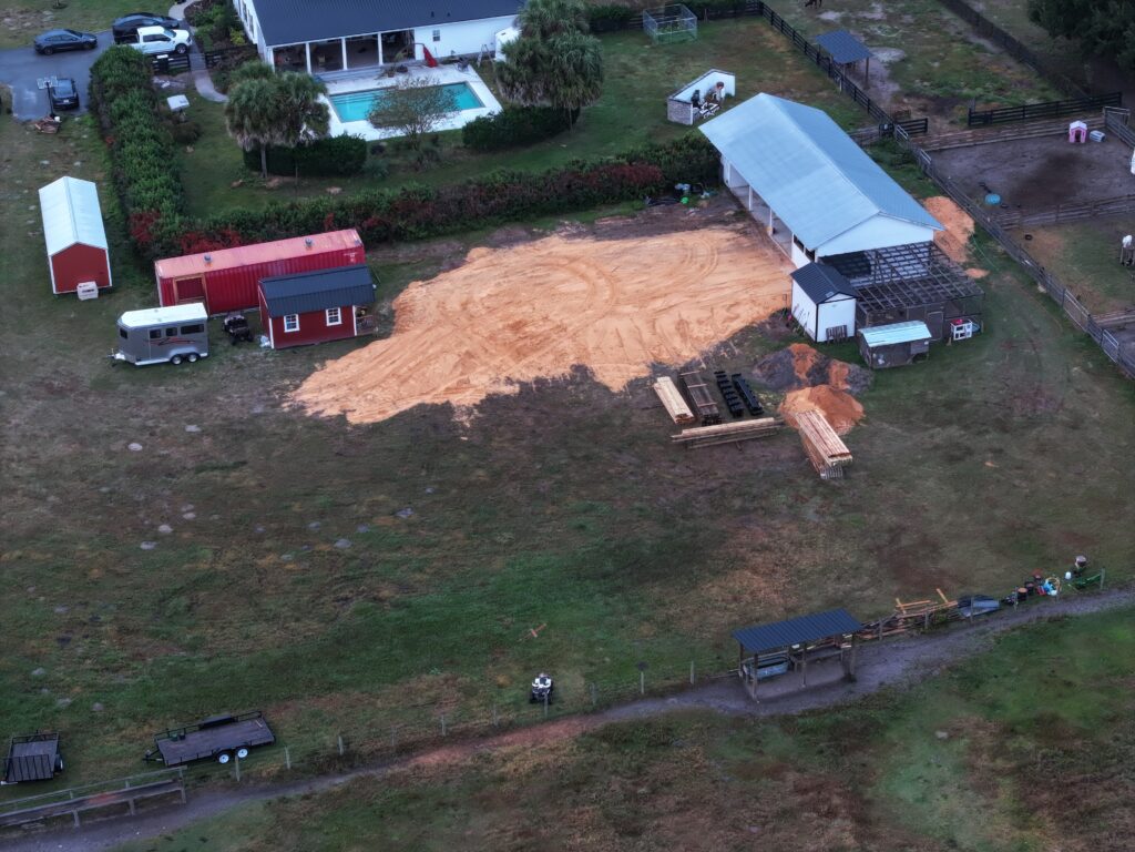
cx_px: 568
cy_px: 426
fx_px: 2295
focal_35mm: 70
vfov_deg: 21.0
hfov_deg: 27.8
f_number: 2.8
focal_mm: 19.35
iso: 520
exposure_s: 1/15
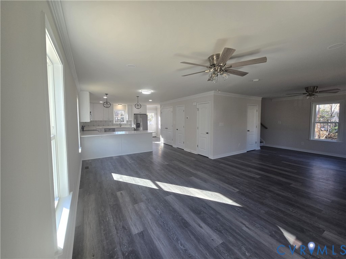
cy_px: 130
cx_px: 173
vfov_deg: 89.9
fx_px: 130
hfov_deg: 106.2
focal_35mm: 13
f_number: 2.2
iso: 50
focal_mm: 2.2
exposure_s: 1/120
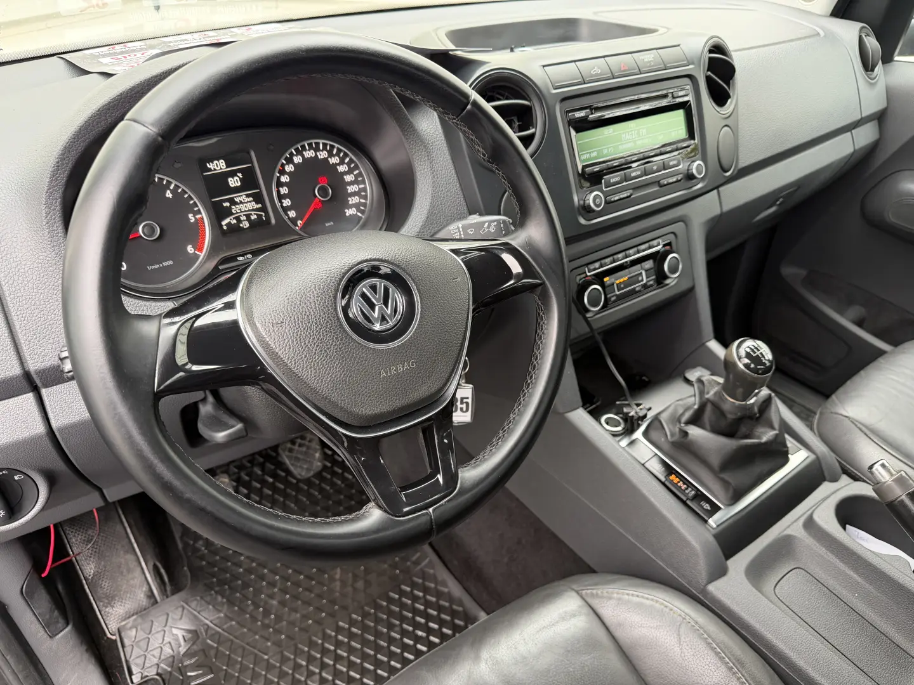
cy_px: 342
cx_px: 457
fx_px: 634
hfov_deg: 71.6
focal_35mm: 24
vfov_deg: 56.8
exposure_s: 1/60
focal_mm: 6.76
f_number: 1.78
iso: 250
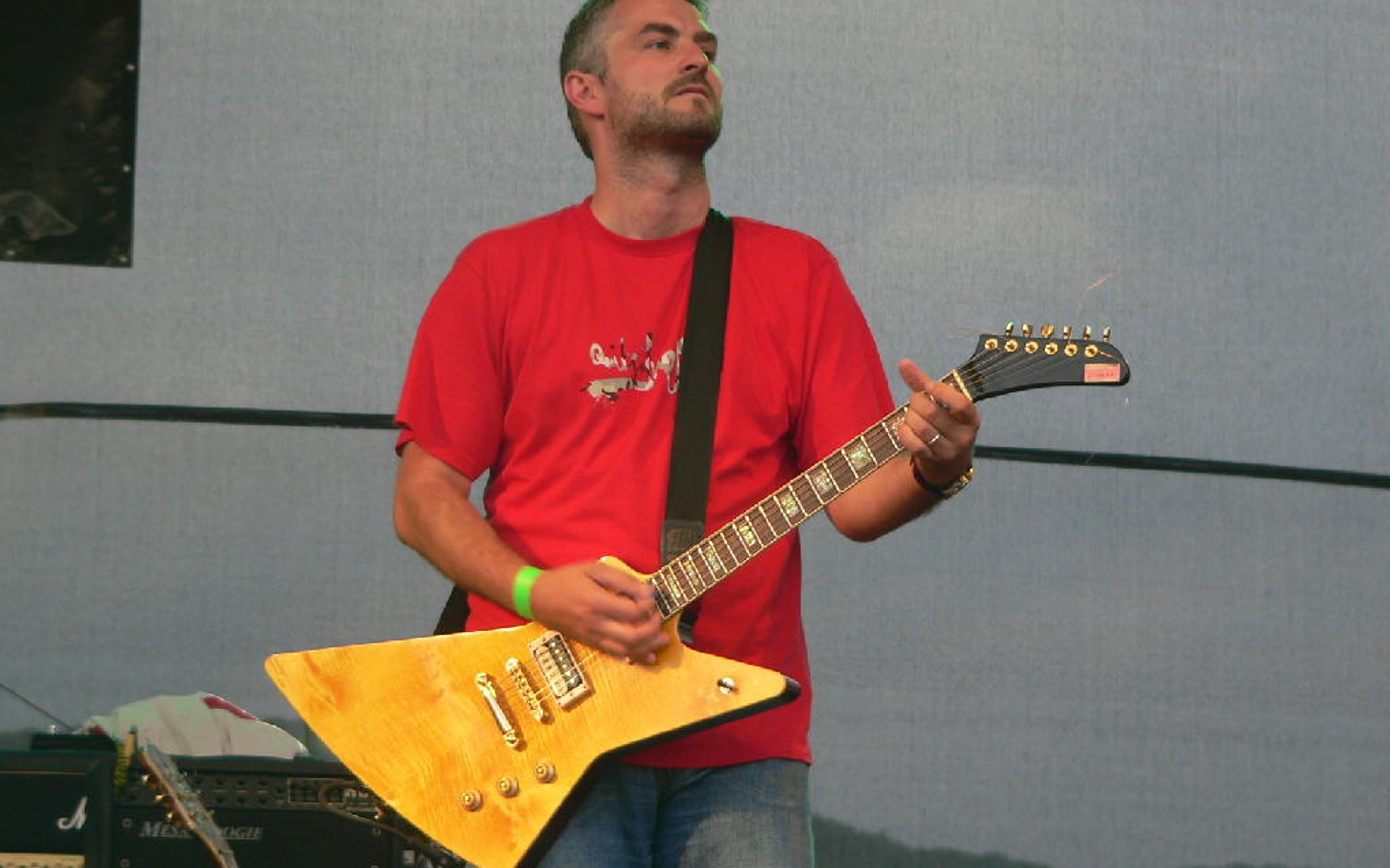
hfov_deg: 15.9
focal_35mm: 131
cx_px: 697
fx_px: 4963
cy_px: 409
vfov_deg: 10.0
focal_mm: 20.5
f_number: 2.8
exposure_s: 1/50
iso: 100
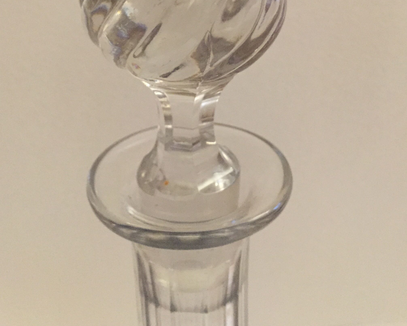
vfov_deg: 31.4
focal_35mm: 46
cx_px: 209
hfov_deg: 40.3
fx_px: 554
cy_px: 38
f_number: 2.2
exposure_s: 1/25
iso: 250
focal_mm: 4.15
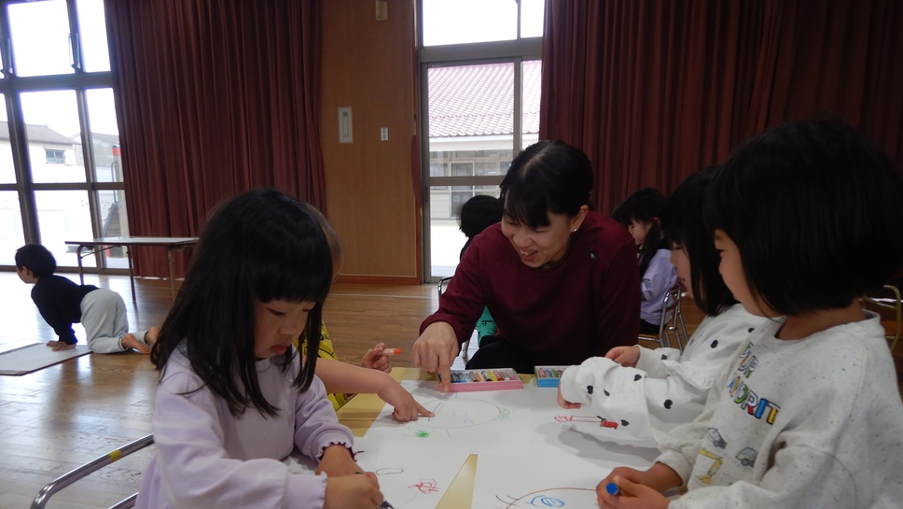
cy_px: 336
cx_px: 448
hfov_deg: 69.8
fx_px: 647
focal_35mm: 27
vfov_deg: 42.4
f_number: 2.8
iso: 125
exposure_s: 1/100
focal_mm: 4.3
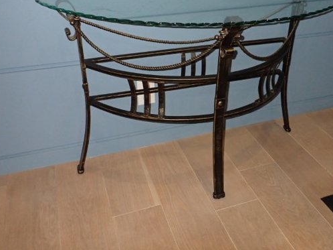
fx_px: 365
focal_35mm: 38
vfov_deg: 37.5
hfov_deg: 48.7
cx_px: 201
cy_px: 93
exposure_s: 1/30
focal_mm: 5.4
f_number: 6.3
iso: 640
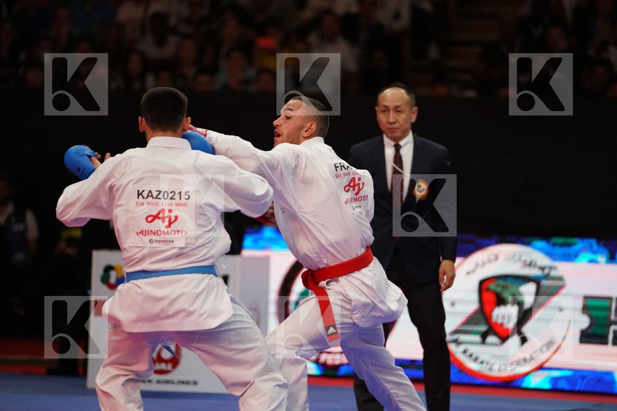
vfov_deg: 7.5
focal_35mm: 182
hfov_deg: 11.3
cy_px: 206
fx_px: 3119
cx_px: 308
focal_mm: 182
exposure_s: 1/1000
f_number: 2.8
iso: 5000
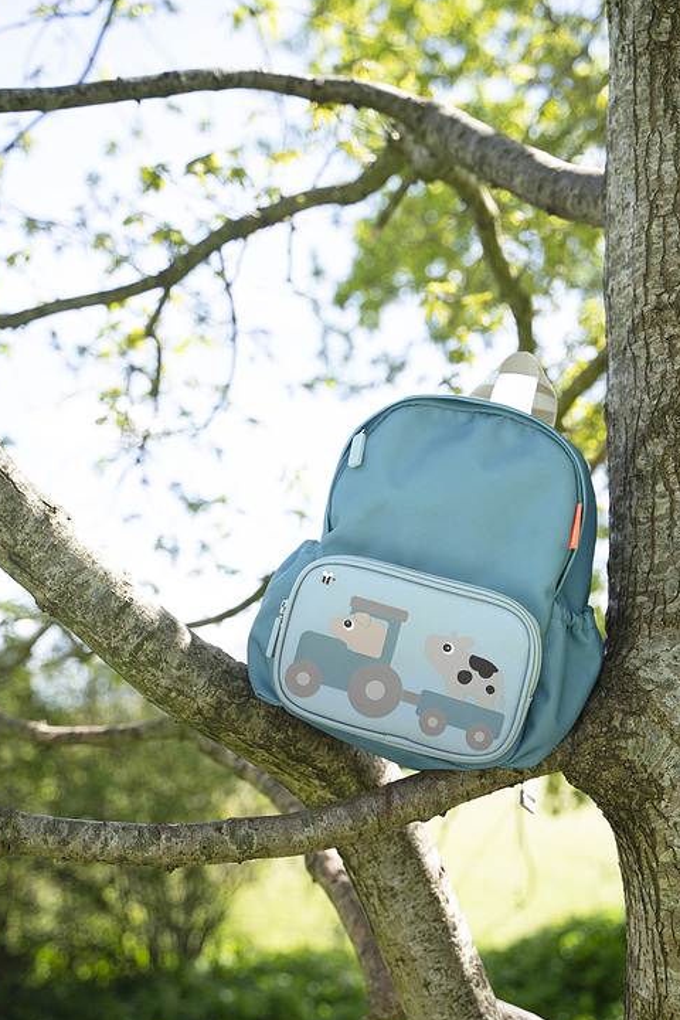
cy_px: 563
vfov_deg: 33.9
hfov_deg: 23.0
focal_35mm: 59
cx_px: 394
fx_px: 1672
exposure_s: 1/400
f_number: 3.5
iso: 200
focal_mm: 49
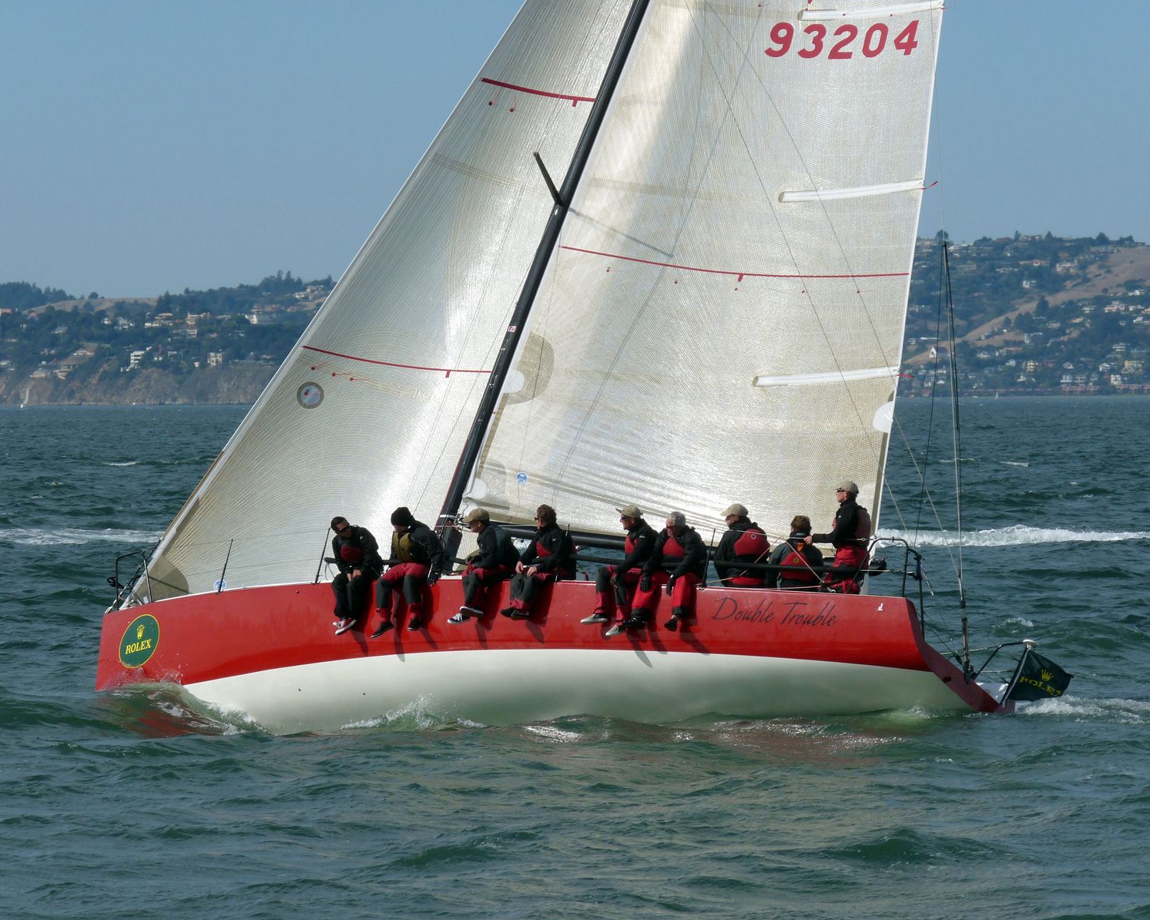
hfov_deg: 8.5
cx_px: 570
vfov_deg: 6.8
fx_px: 7725
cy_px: 458
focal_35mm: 227
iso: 100
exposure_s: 1/1000
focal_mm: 38.5
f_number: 5.6
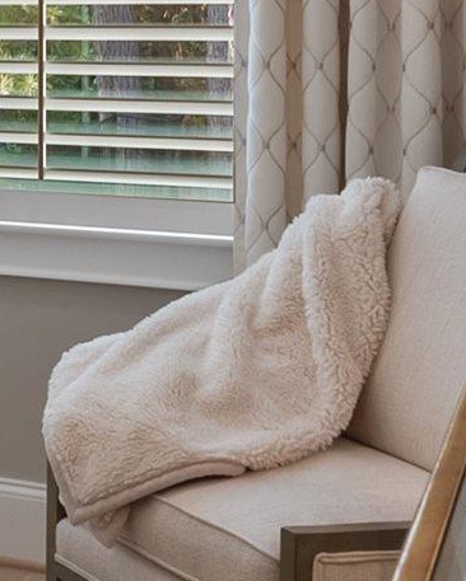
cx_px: -625
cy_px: 24
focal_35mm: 101
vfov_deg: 18.6
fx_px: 1740
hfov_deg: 12.3
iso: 250
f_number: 8
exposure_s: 1/8
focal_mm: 16
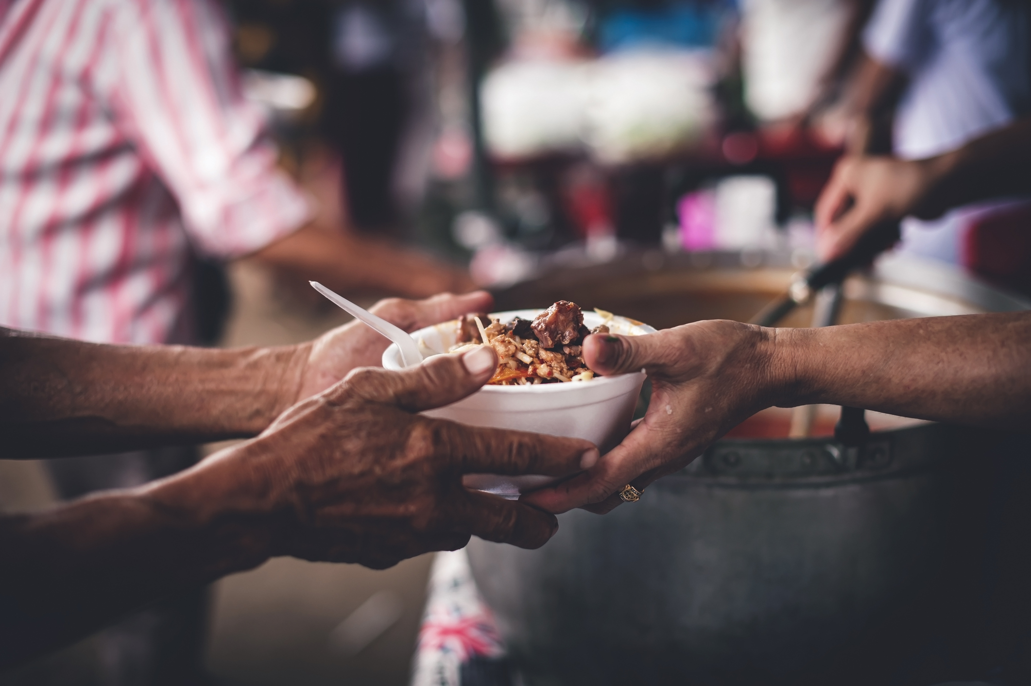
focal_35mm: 50
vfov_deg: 27.0
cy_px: 343
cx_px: 516
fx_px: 1431
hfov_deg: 39.6
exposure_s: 1/1000
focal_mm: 50
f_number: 2
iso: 320
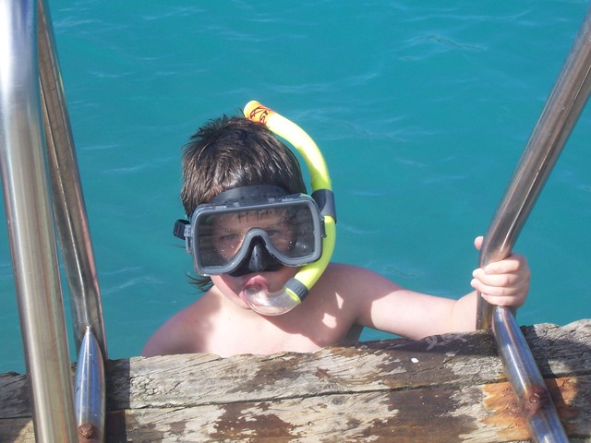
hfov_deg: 19.3
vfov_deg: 14.5
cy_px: 222
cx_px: 296
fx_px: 1741
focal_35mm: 102
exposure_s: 1/180
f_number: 9.5
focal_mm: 16.8
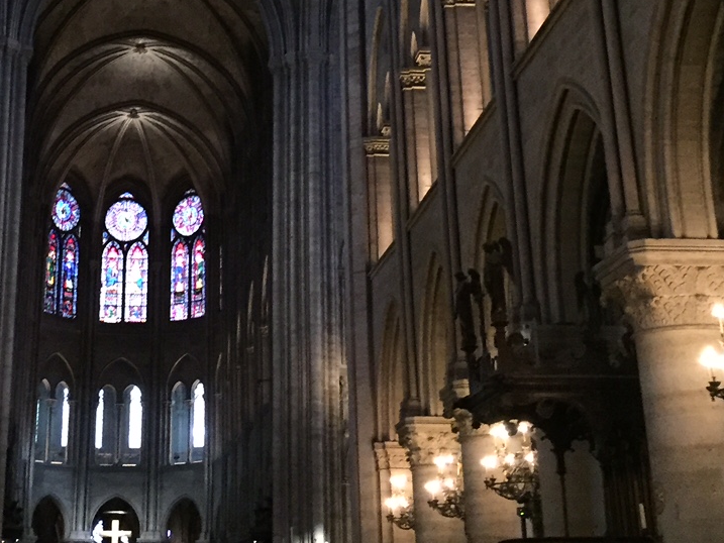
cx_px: 224
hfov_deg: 29.1
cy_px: 38
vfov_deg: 21.7
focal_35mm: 66
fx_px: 1381
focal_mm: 4.15
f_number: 2.2
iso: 500
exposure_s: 1/17
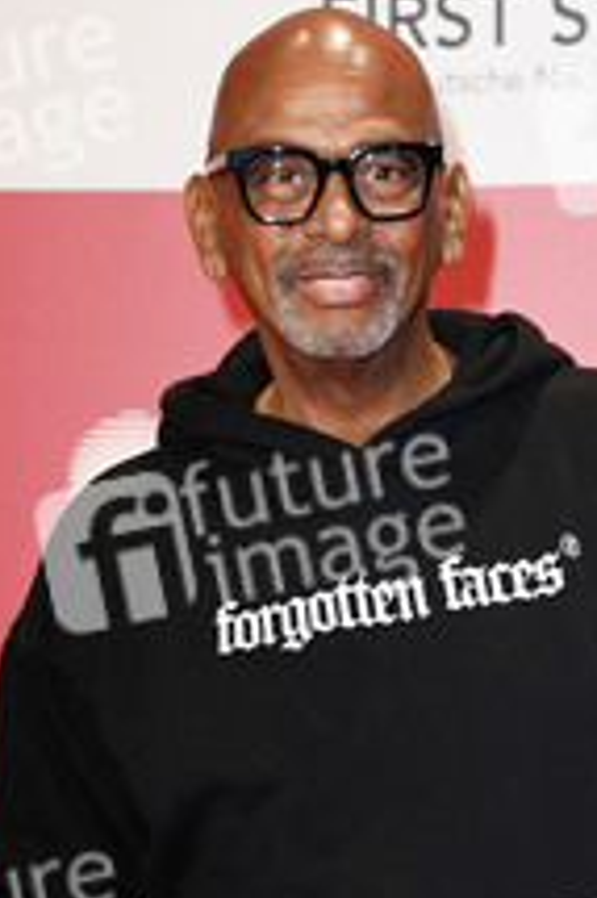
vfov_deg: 9.9
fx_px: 5182
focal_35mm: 208
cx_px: 372
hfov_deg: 6.6
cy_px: 743
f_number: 5.6
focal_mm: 112
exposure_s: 1/250
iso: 640
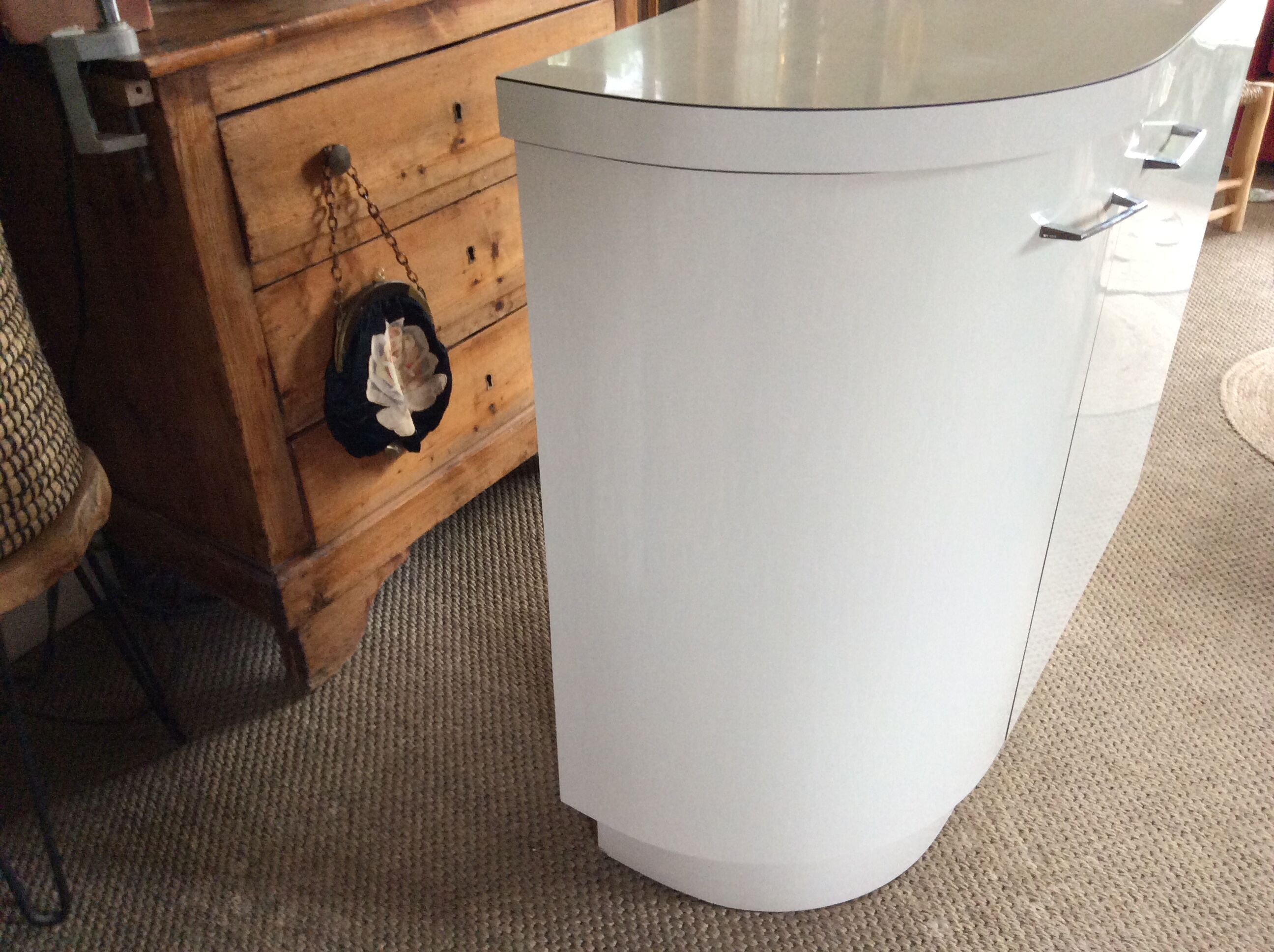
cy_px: 476
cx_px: 637
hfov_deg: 56.9
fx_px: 1176
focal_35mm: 32
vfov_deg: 44.1
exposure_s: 1/25
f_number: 2.4
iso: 125
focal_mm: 3.3
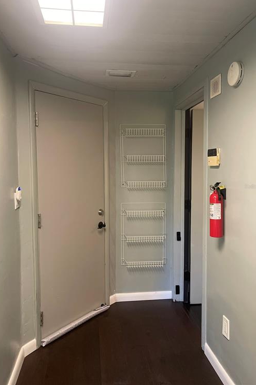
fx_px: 299
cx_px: 119
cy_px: 186
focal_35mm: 28
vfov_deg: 65.5
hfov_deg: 46.3
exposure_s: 1/60
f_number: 1.6
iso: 400
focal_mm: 5.1
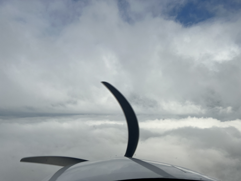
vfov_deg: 53.1
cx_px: 120
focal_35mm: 26
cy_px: 90
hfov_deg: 67.3
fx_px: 181
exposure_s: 1/9434
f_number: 1.5
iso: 50
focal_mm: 5.7
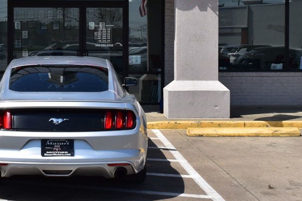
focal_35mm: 78
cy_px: 56
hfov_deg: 25.7
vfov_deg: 17.4
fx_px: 652
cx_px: 74
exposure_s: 1/500
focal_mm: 31
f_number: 11
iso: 250
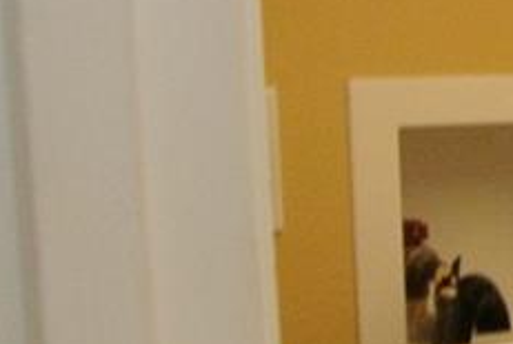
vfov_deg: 7.3
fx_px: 2670
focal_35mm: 187
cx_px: 1721
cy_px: 500
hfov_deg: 8.5
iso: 400
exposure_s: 1/60
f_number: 5.6
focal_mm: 10
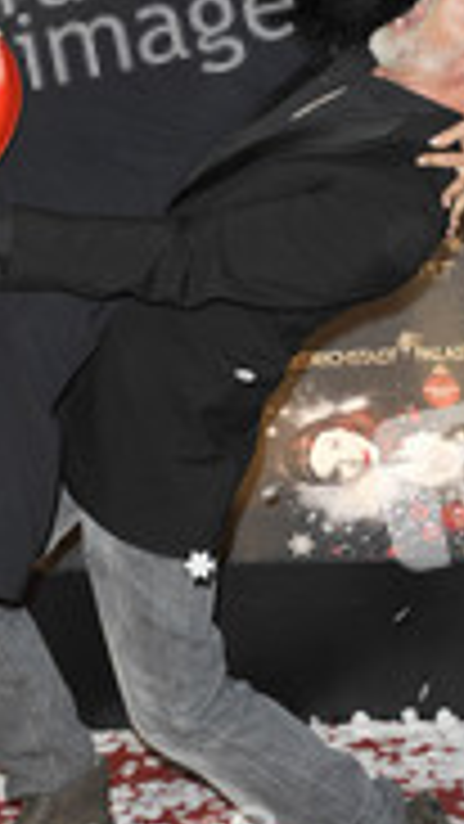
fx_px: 2405
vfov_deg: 19.4
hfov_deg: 11.0
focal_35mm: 110
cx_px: 194
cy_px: 239
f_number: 8
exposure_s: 1/250
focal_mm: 48
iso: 500
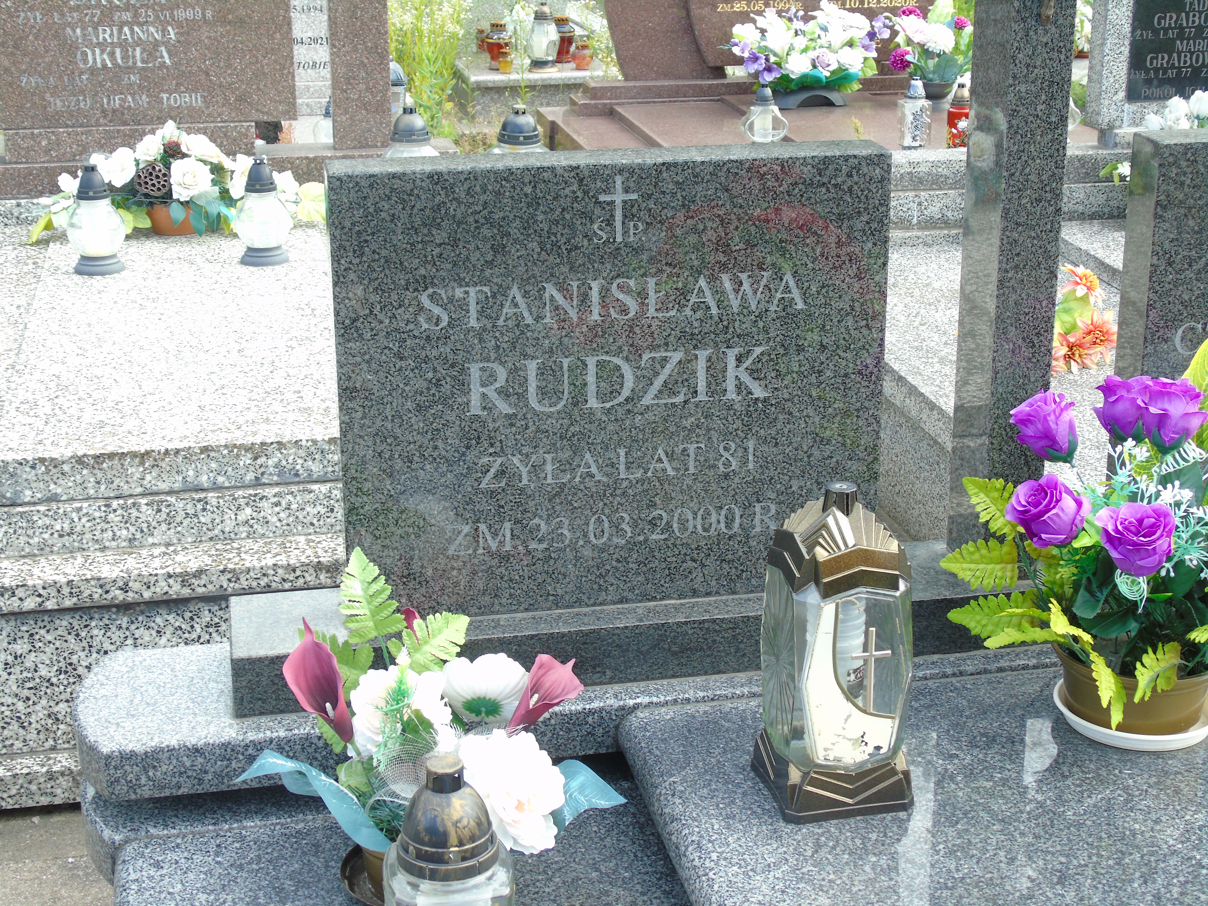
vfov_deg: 27.0
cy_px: 453
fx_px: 1884
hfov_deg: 35.5
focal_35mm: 54
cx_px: 604
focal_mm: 9.6
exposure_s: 1/60
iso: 80
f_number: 4.3
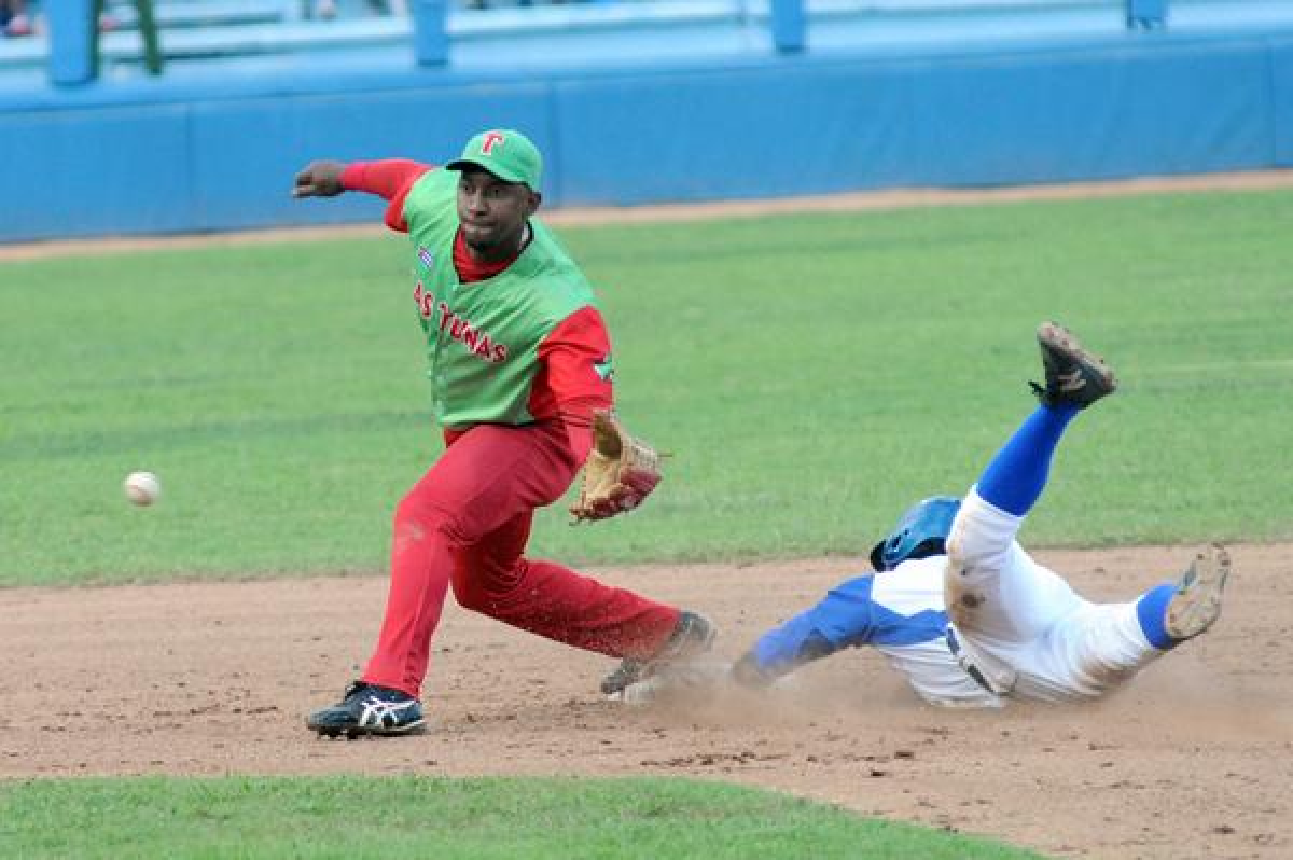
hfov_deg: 6.9
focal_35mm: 300
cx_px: 646
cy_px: 430
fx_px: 10766
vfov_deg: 4.6
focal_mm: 200
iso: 800
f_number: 3.5
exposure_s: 1/1250
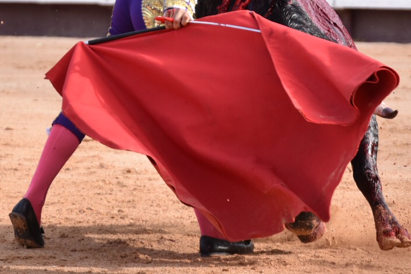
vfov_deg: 3.0
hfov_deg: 4.5
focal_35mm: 463
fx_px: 5287
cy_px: 74
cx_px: 286
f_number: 5.6
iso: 800
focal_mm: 200
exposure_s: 1/800
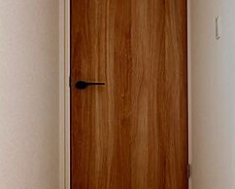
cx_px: 297
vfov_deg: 42.3
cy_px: 101
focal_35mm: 35
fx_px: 244
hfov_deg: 36.3
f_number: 2.2
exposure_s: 1/522
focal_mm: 2.22
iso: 64
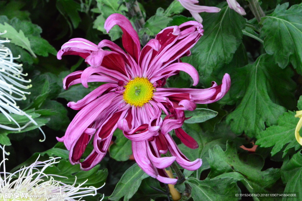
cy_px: 100
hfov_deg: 14.4
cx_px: 151
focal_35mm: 142
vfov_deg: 9.6
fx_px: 1194
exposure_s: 1/60
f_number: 22
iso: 6400
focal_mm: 95
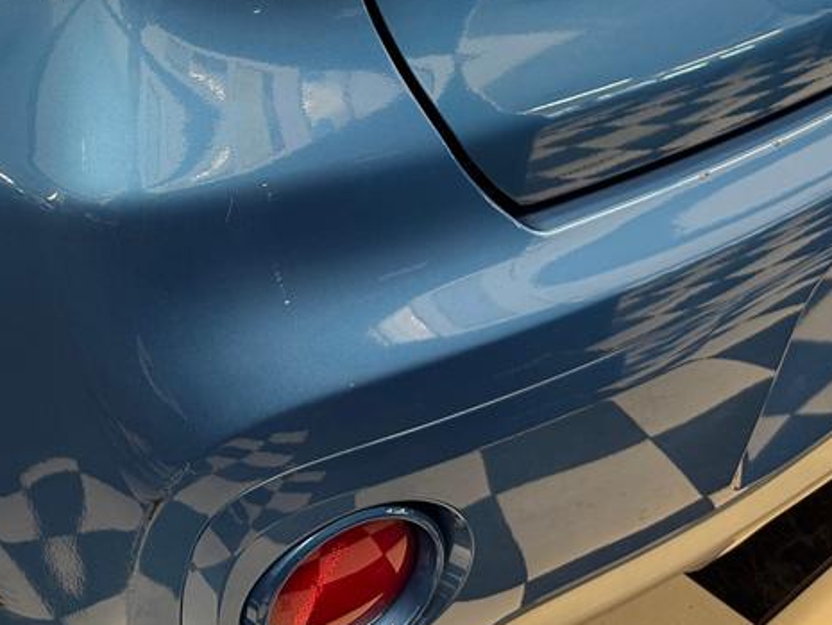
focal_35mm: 66
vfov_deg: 20.6
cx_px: 125
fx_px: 1587
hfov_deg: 28.5
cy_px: -156
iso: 160
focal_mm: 6.76
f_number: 1.78
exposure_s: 1/61
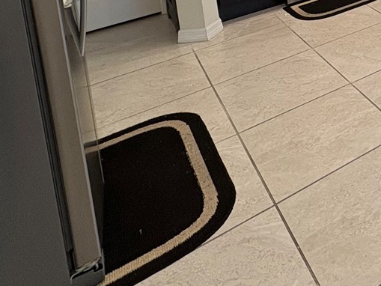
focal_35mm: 44
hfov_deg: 33.0
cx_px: 483
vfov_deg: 25.1
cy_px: -142
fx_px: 484
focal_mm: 2.22
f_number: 2.2
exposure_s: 1/60
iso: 200
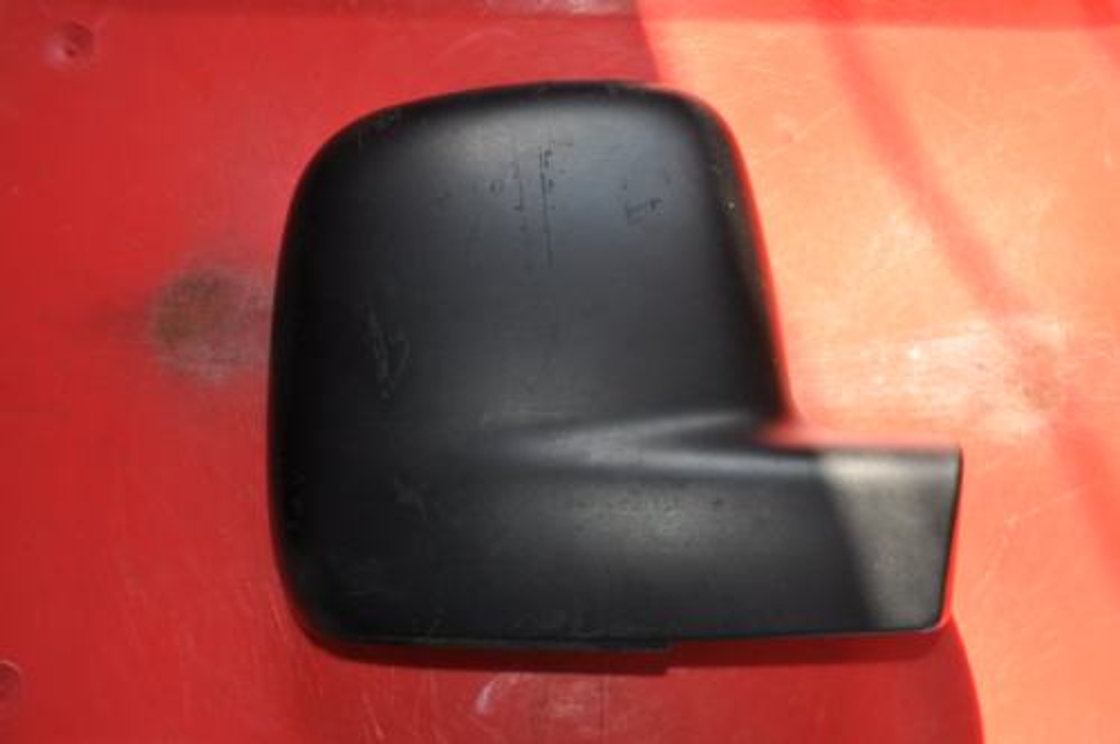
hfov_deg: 53.2
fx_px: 1119
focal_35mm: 36
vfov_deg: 36.8
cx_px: 560
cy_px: 372
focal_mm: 24
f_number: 4.5
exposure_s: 1/200
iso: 200
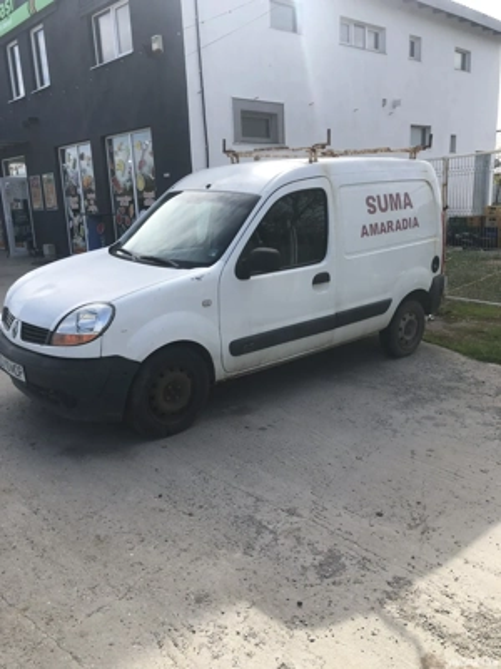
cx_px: 250
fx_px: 540
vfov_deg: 63.4
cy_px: 334
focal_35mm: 28
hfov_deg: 49.7
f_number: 1.8
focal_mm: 4
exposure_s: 1/1453
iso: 20
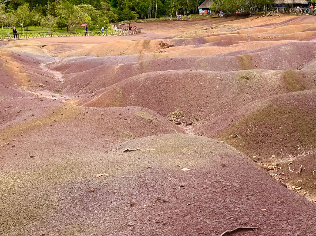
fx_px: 392
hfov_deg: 42.5
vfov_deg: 32.7
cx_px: 237
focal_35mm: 43
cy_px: 48
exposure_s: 1/2571
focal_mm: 5.1
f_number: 1.6
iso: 50
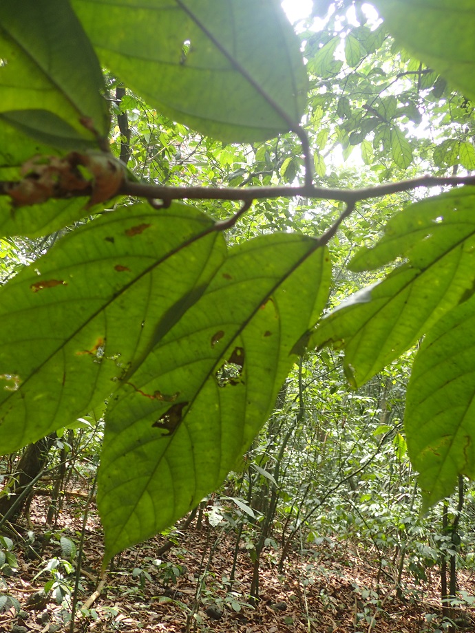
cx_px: 238
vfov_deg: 60.0
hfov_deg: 46.8
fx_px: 549
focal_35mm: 30
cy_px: 316
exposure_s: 1/60
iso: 100
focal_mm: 5.5
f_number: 2.3
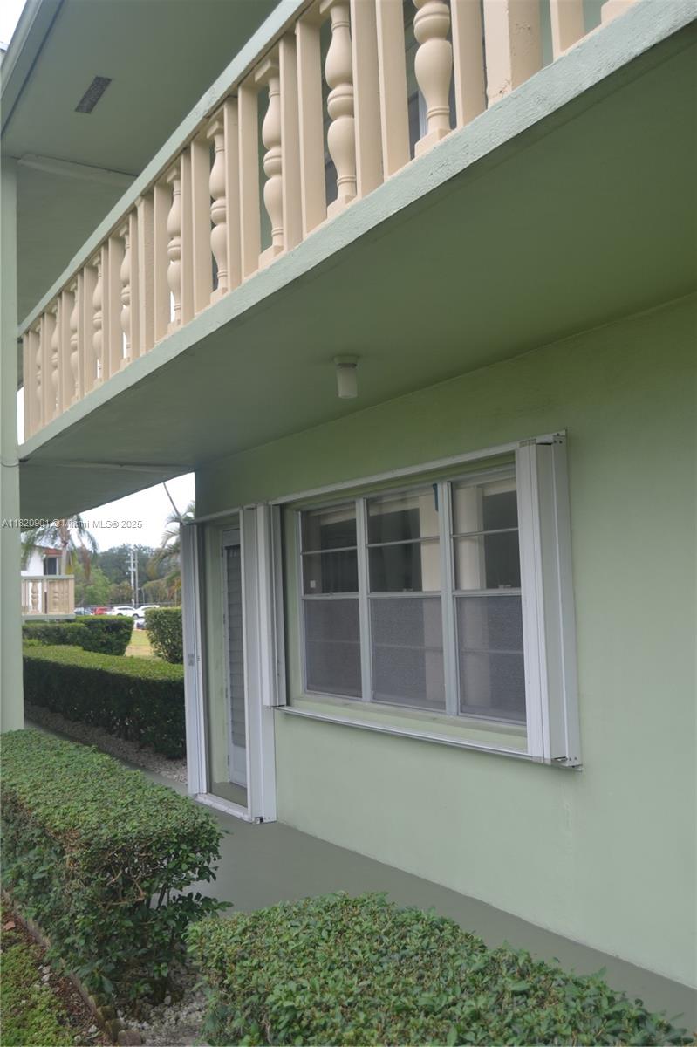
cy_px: 524
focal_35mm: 36
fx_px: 1046
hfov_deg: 36.8
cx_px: 348
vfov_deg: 53.2
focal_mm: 24
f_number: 5.6
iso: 100
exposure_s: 1/125
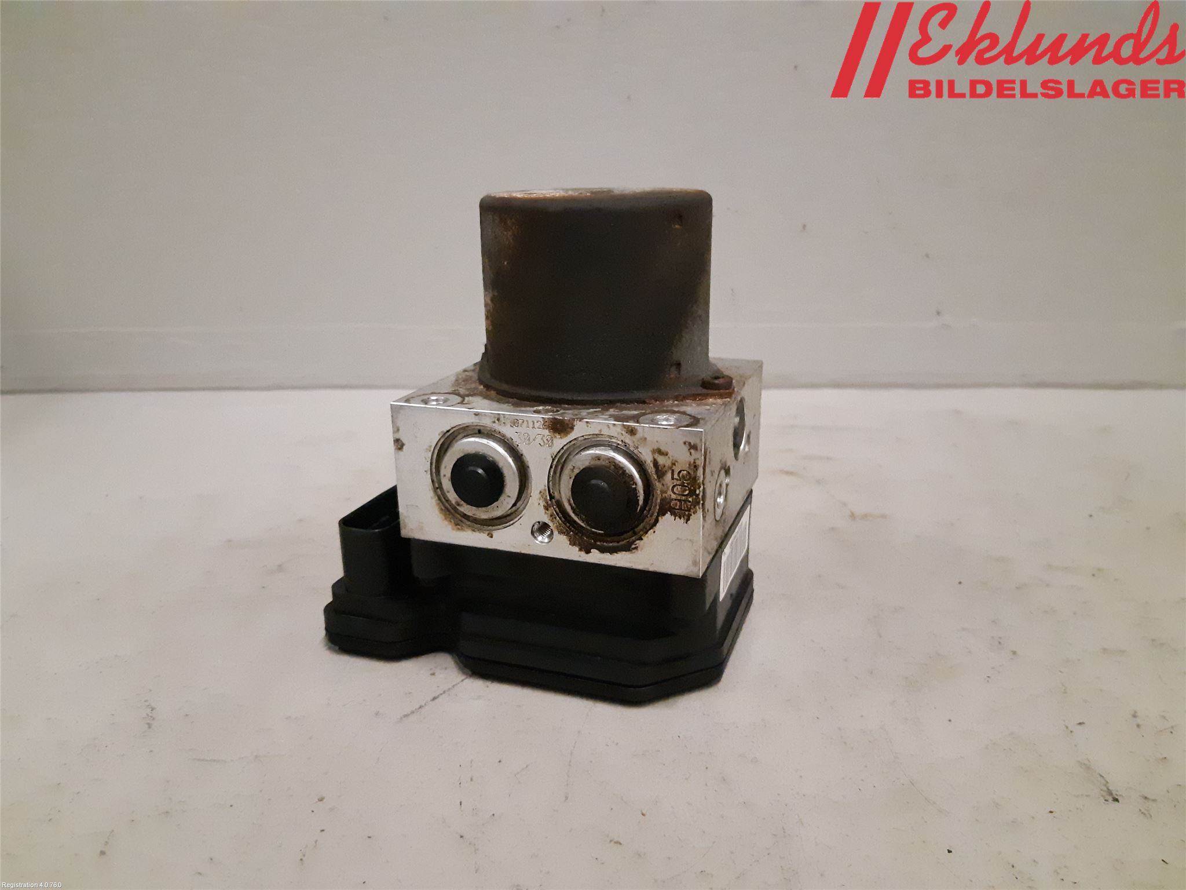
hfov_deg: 67.3
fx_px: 891
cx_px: 593
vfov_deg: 53.1
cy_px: 445
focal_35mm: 26
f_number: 1.7
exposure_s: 1/233
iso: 800
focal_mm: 3.93
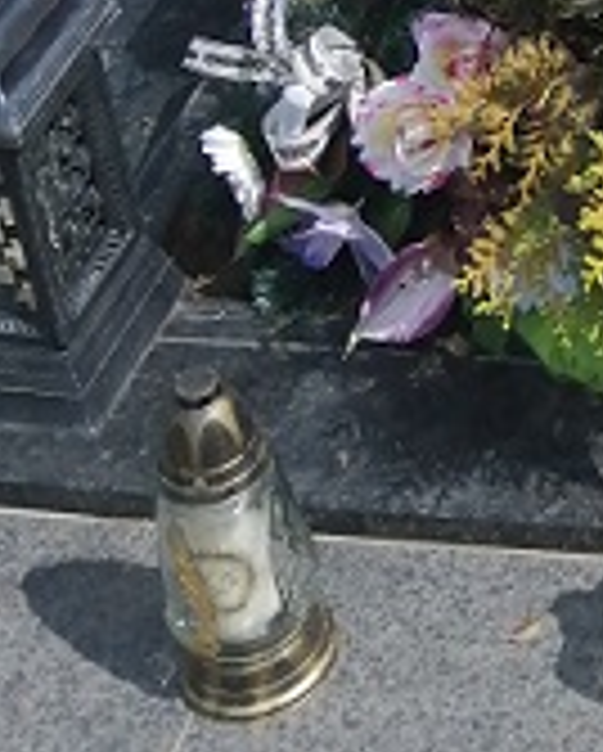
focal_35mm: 101
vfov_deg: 17.0
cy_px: -405
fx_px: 2249
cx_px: 999
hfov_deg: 14.0
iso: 50
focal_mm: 3.6
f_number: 1.8
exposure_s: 1/1923
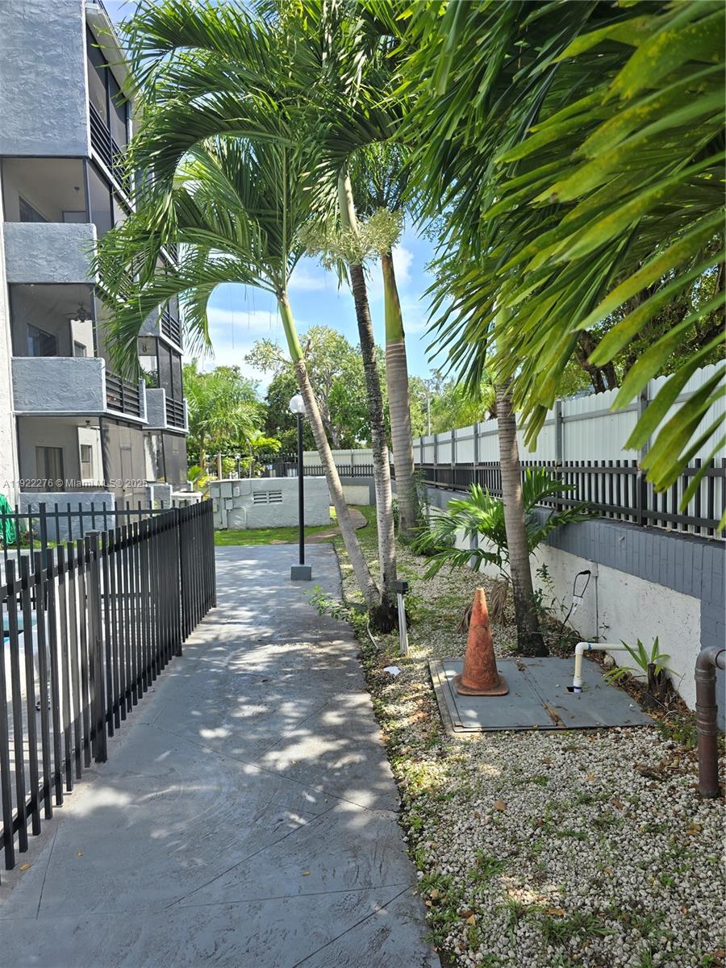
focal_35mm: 23
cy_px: 484
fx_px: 643
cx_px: 363
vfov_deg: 73.9
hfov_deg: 58.9
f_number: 1.7
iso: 12
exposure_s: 1/281
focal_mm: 6.3
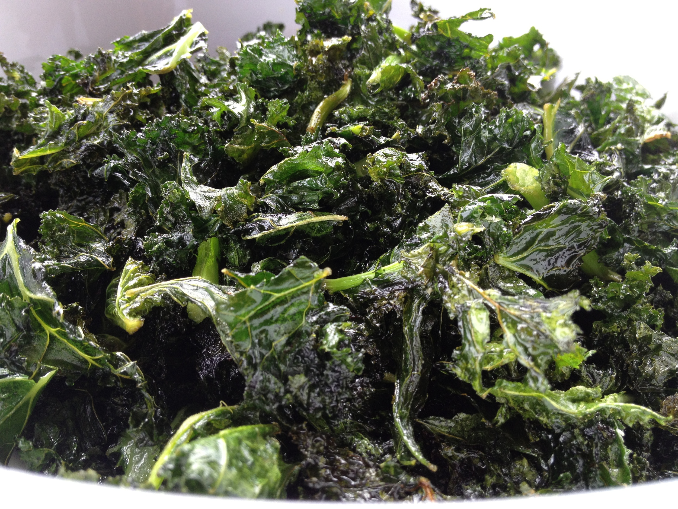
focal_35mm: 35
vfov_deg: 40.7
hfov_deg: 52.6
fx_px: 686
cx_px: 339
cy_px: 254
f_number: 2.4
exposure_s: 1/120
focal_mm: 4.28
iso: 64
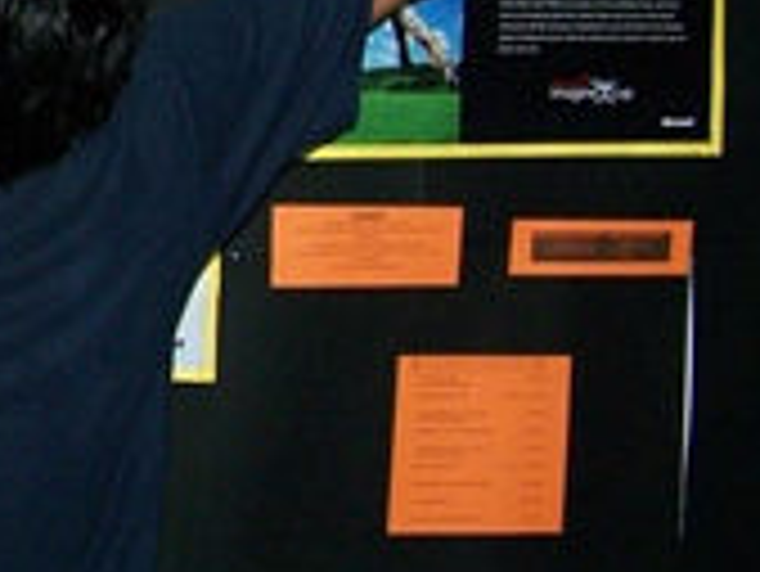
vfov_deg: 11.0
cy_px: 164
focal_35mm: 135
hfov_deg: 13.8
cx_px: -328
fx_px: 2966
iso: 160
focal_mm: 6.3
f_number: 2.8
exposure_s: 1/60
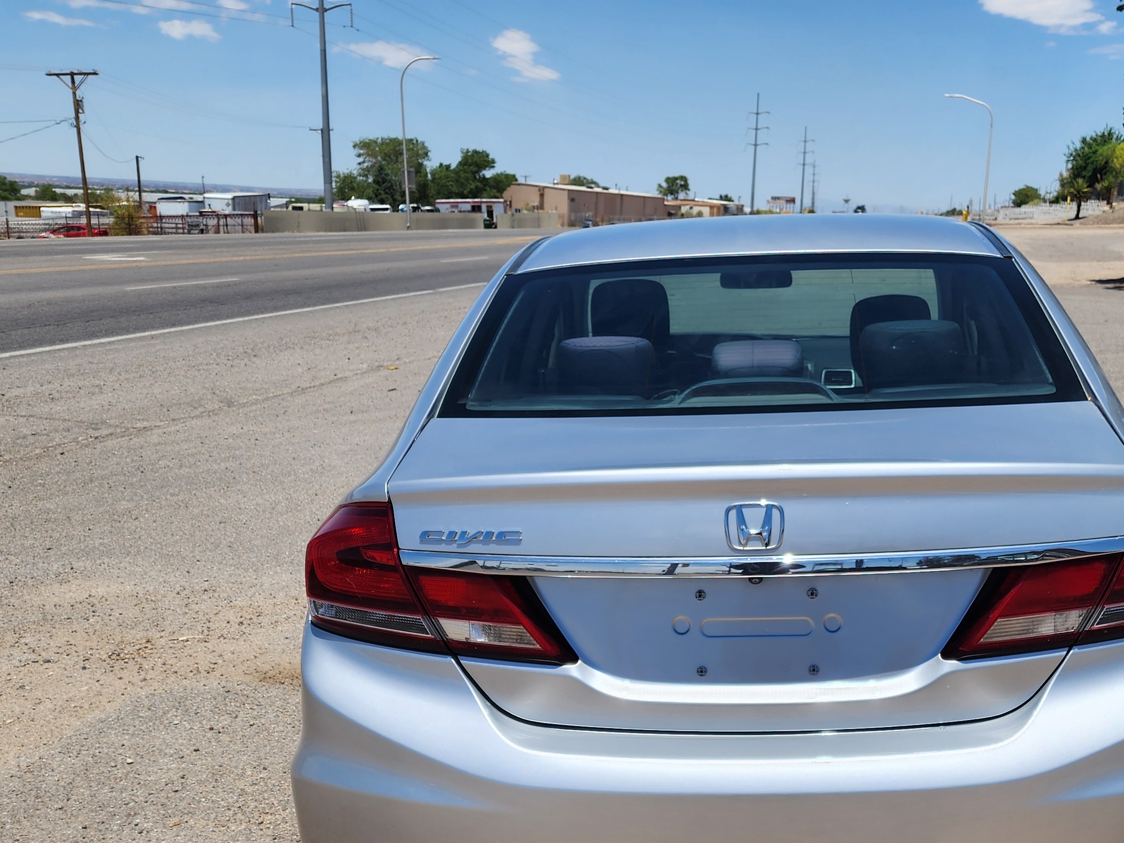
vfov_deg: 34.7
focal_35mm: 41
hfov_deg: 45.4
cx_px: 705
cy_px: 574
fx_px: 1331
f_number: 1.8
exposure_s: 1/1645
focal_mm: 6.4
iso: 12
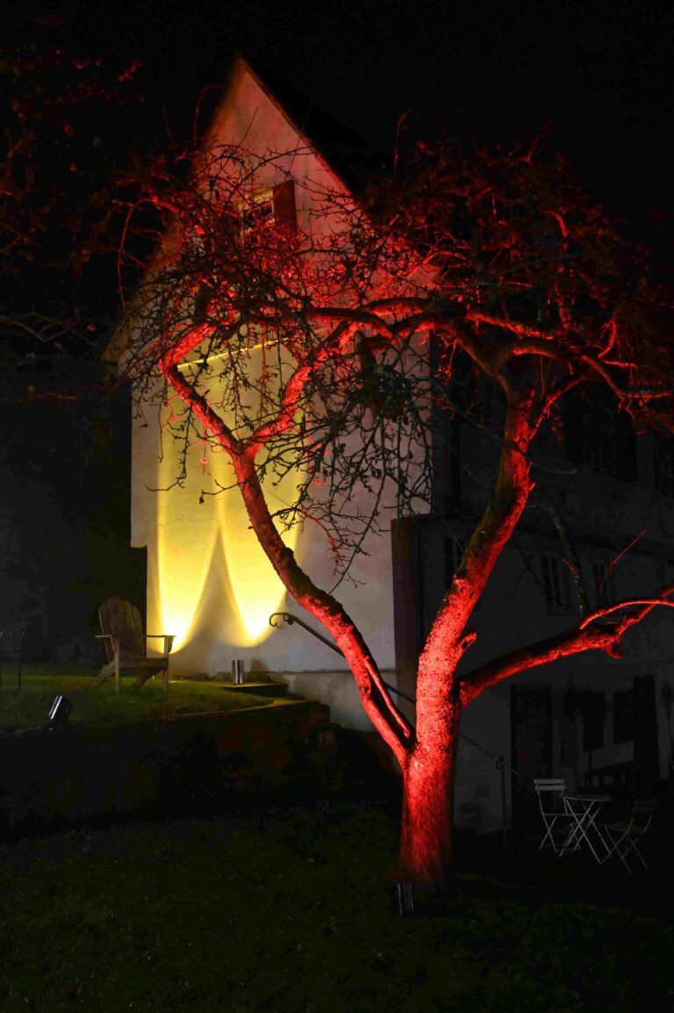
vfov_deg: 57.3
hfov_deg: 39.9
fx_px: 928
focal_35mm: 33
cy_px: 506
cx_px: 337
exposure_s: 1/40
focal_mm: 33
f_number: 4
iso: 12800
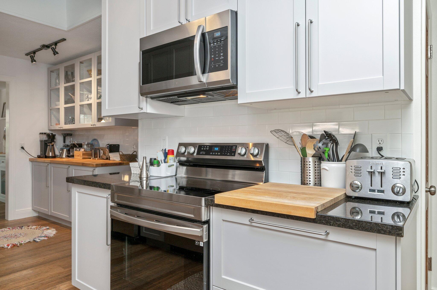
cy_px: 145
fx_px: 279
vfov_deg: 55.0
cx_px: 218
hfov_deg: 76.1
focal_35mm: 23
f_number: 9
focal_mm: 23
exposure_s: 1/30
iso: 400
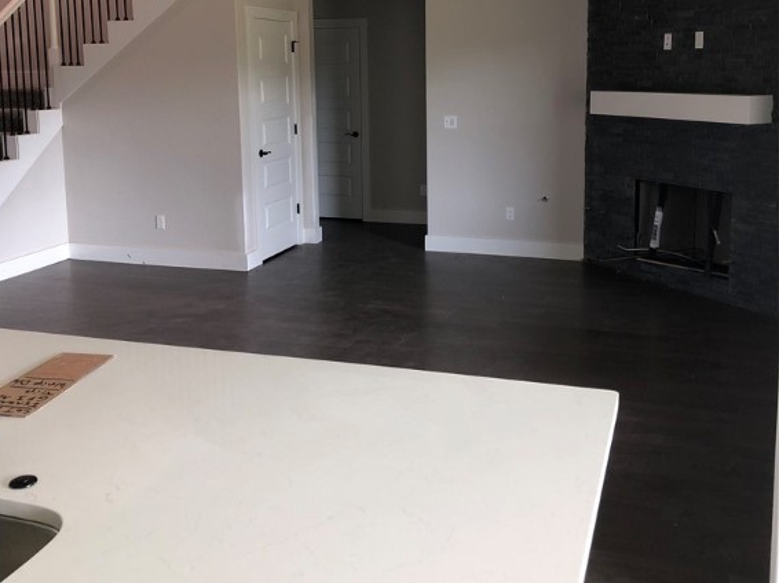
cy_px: 188
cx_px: 384
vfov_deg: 37.2
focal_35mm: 38
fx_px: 855
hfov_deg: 49.0
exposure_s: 1/20
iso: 40
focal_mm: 3.99
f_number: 1.8
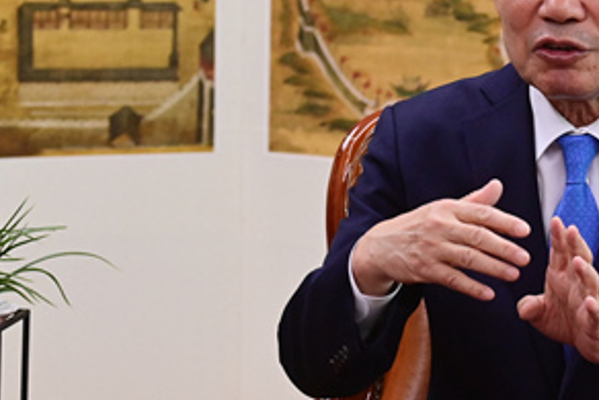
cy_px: 198
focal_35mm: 254
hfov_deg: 8.1
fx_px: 4228
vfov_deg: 5.4
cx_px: 595
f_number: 7.1
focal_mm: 116
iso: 5000
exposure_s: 1/200
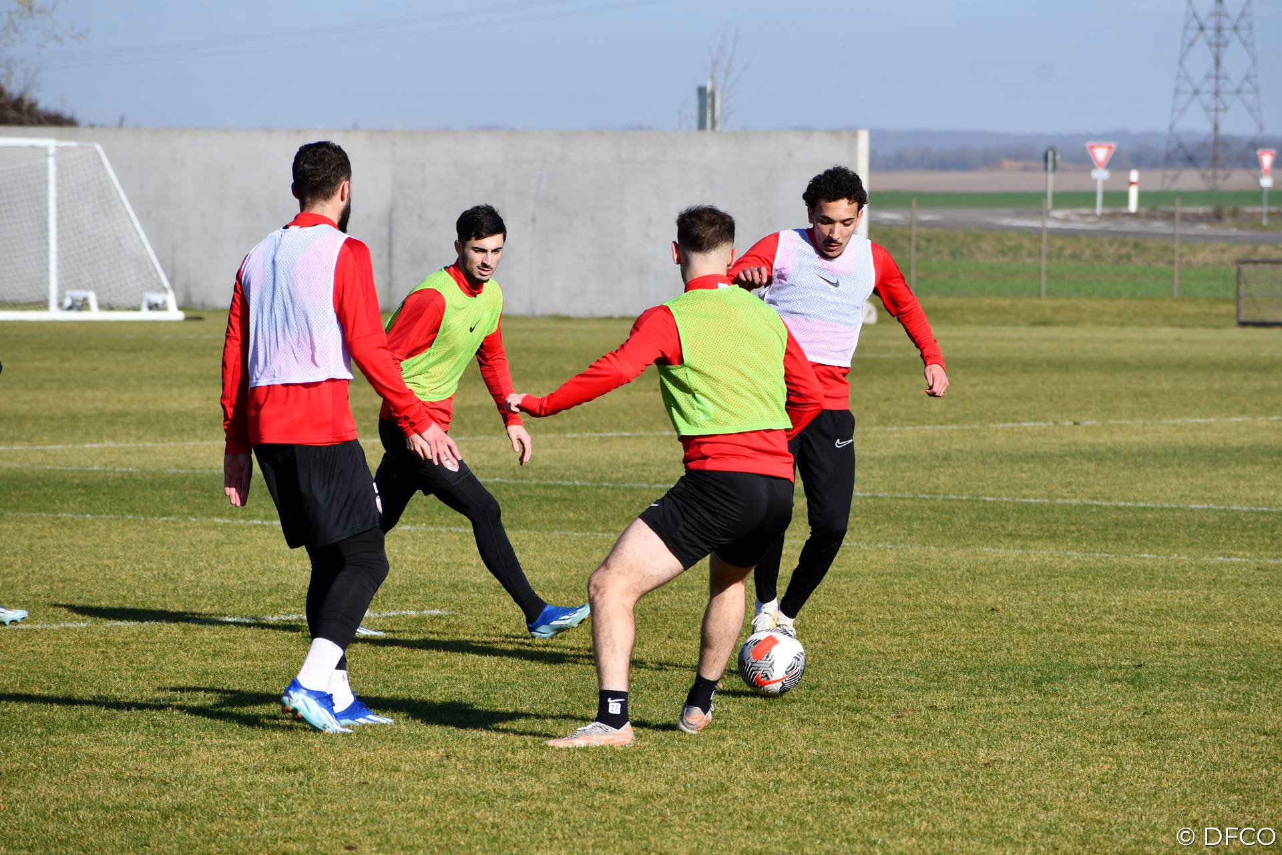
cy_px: 428
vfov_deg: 5.2
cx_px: 641
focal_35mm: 262
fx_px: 9329
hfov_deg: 7.9
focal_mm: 175
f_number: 8
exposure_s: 1/500
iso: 125
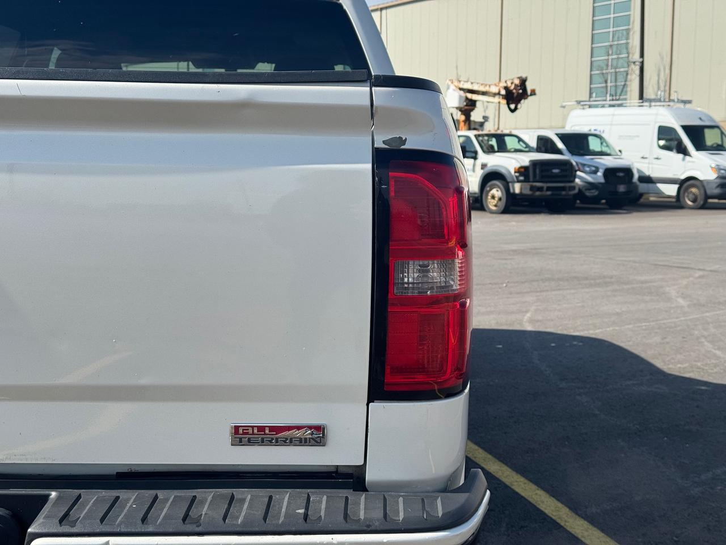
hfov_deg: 39.7
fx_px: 1007
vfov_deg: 30.3
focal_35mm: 48
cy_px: 272
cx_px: 363
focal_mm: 6.76
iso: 64
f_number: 1.78
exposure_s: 1/4608
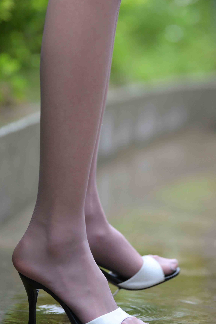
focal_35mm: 180
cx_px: 136
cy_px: 132
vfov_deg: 11.4
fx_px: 1620
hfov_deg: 7.6
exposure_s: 1/250
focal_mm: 135
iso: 1600
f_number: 2.8
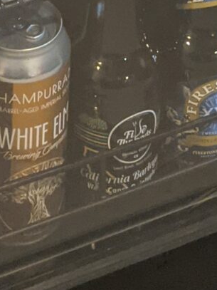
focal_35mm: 170
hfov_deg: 8.7
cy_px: -413
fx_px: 1422
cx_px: 65
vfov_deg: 10.1
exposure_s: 1/24
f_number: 1.8
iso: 687
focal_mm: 4.44
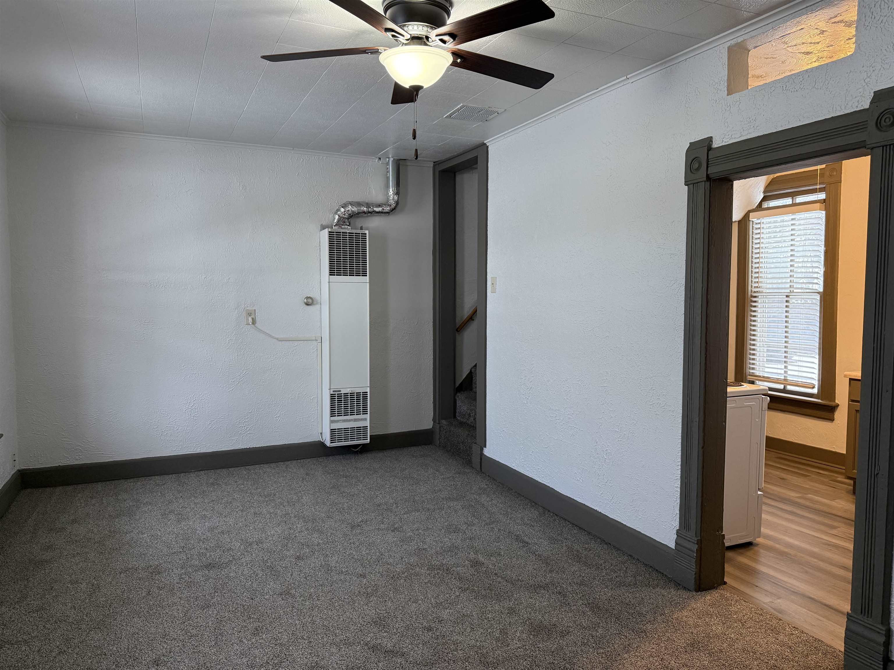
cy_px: 335
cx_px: 447
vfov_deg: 56.8
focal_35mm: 24
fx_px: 620
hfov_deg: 71.6
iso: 250
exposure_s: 1/60
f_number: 1.78
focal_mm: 6.76
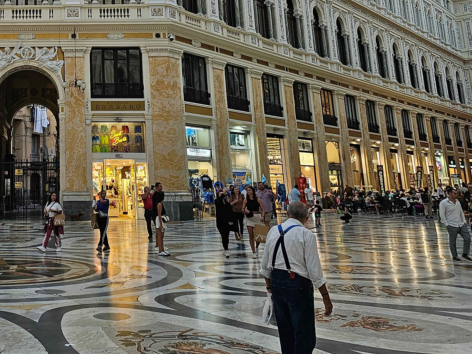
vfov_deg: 30.8
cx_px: 49
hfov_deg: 39.1
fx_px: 614
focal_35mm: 45
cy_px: 41
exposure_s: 1/100
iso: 100
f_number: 1.7
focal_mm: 6.3
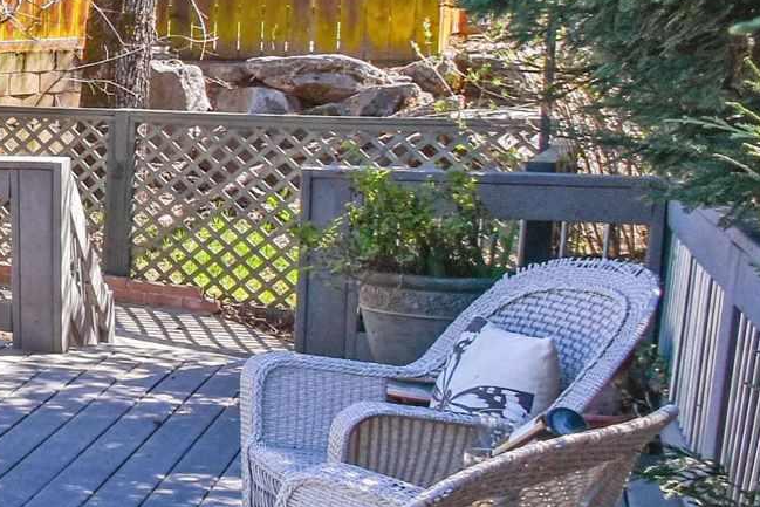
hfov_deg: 18.5
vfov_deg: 19.1
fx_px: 1499
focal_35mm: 71
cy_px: 172
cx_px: -765
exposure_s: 1/80
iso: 100
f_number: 9
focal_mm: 10
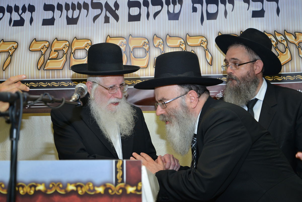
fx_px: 403
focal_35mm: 48
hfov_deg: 41.1
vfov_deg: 28.1
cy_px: 101
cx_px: 151
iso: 800
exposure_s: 1/160
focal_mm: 48
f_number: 4.5
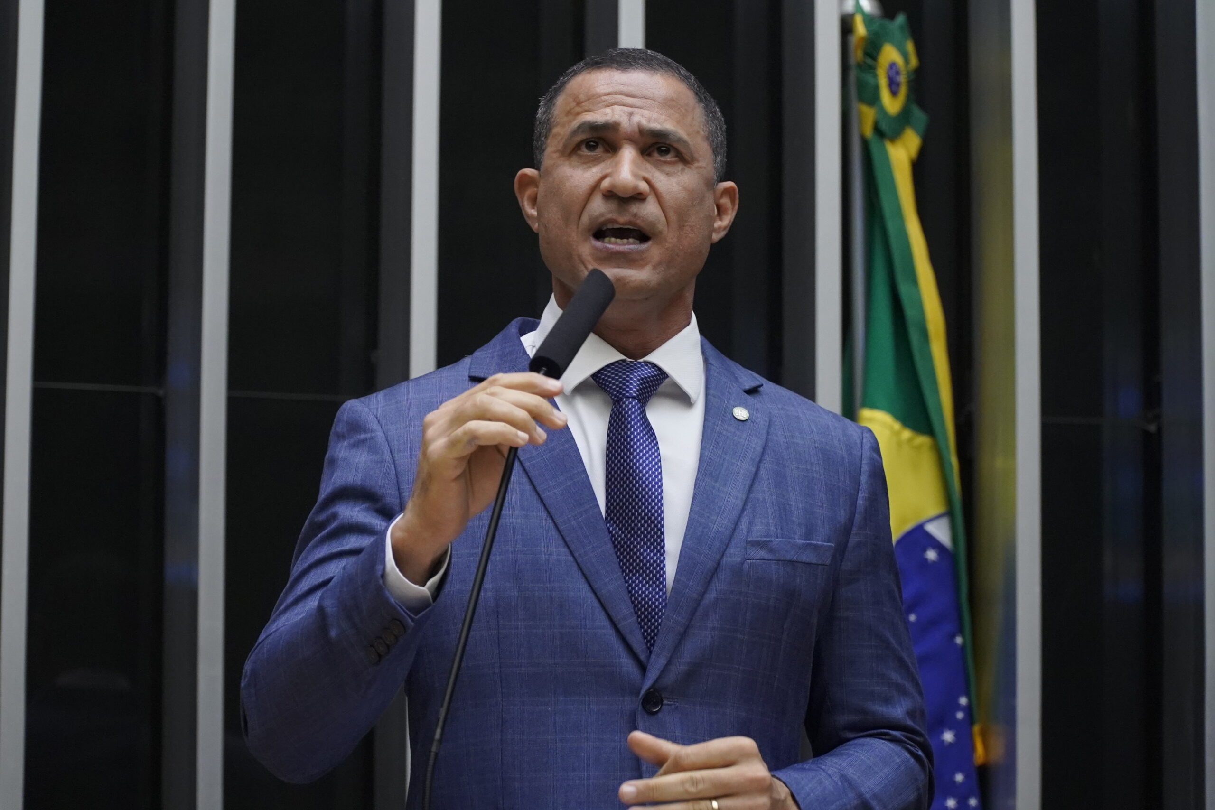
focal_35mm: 127
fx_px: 4286
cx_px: 608
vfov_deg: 10.8
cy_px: 405
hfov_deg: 16.1
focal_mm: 85
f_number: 4
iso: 4000
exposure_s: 1/125
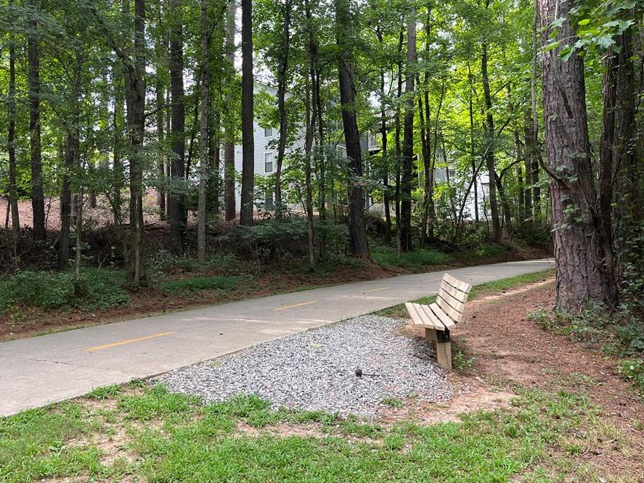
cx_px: 278
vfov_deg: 46.8
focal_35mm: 30
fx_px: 558
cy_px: 238
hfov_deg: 59.7
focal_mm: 5.1
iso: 100
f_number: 1.6
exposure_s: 1/121
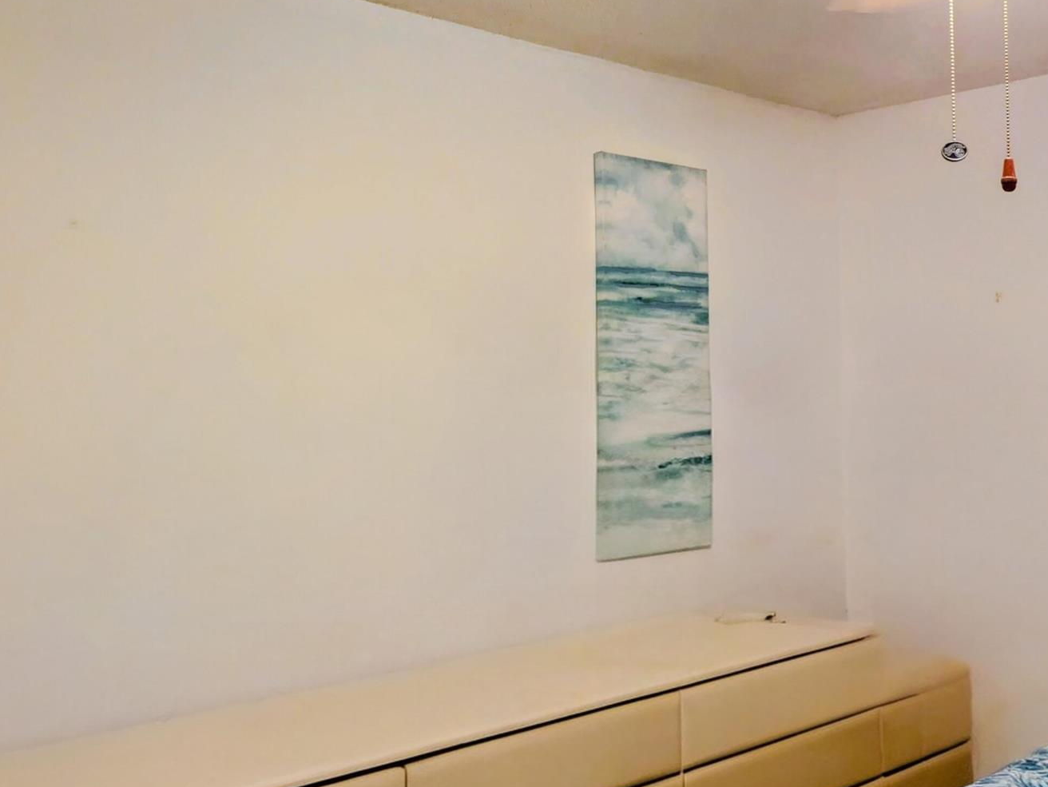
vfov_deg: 36.8
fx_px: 1181
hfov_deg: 46.3
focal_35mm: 39
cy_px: 348
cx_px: 777
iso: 190
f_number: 1.89
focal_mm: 5.43
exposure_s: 1/60
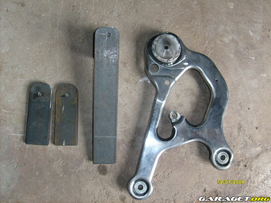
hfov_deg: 52.6
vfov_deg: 40.7
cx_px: 136
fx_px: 274
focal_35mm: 35
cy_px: 102
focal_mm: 5.8
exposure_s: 1/45
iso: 100
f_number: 2.8
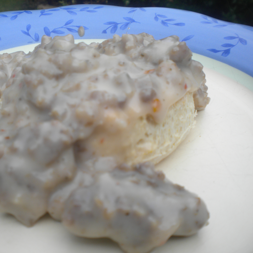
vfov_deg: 40.0
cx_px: 93
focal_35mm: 42
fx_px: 347
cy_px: 127
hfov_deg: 39.7
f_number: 4.6
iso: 80
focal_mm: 6.3
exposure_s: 1/244
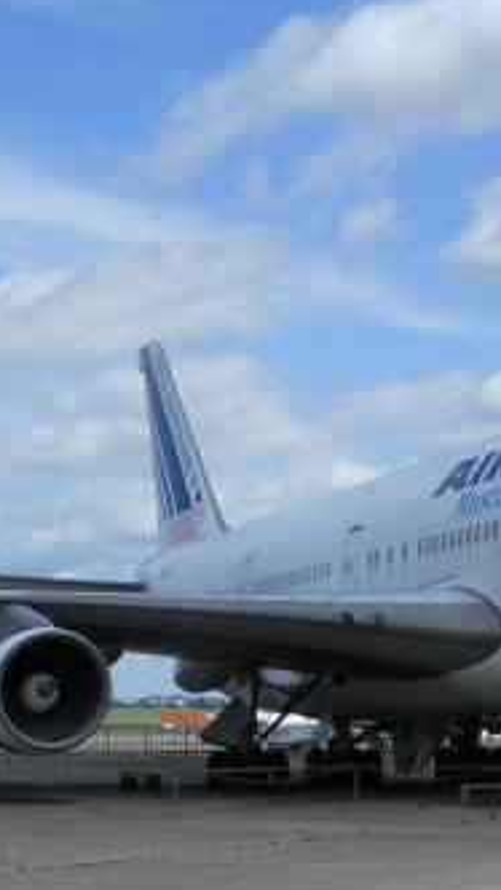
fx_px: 2029
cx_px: 547
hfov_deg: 13.8
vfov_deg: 24.7
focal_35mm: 86
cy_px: 542
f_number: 5.5
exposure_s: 1/500
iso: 80
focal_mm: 6.72
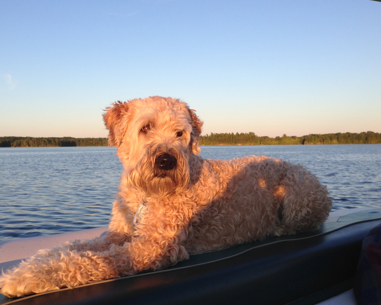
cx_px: 173
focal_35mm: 38
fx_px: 429
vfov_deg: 39.2
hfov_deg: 47.9
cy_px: 147
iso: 50
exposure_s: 1/376
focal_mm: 4.12
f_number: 2.4
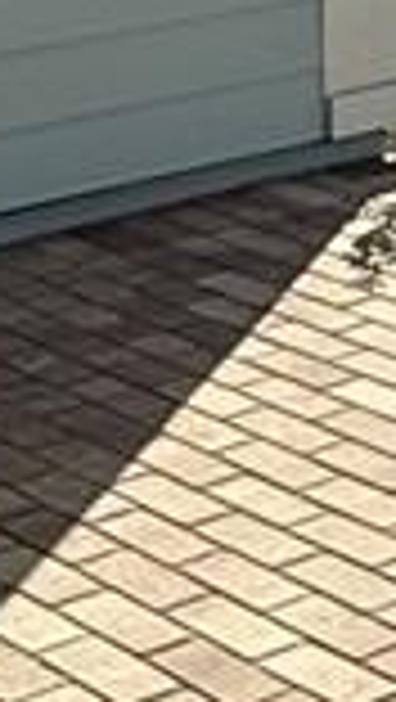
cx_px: 513
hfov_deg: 7.7
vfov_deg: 13.2
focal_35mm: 156
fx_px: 2906
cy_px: -274
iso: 50
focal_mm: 2.22
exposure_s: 1/2320
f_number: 2.2
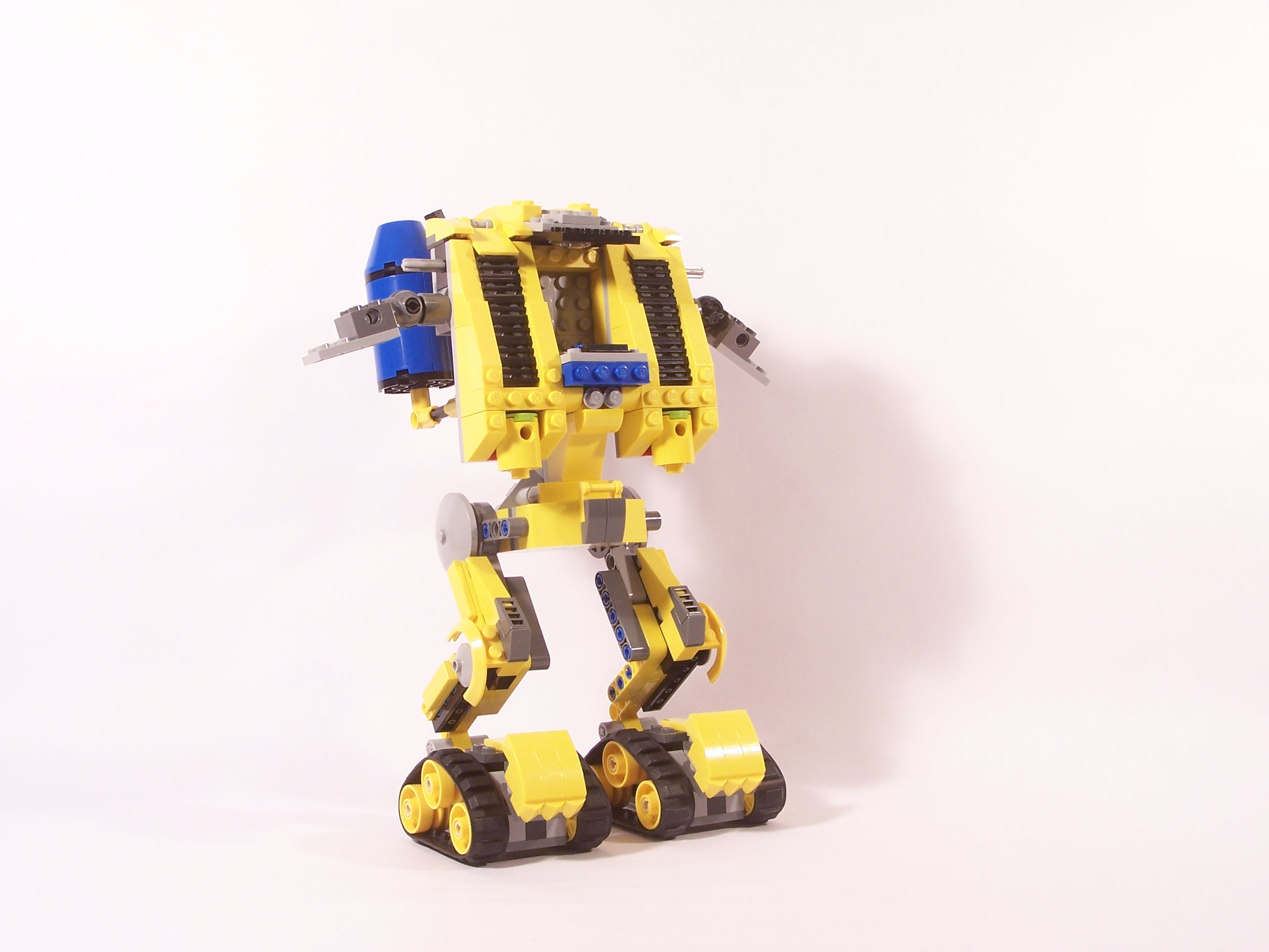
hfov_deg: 37.5
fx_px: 1870
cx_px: 634
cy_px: 476
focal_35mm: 51
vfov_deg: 28.6
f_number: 4
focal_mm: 8.5
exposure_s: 1/10
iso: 100
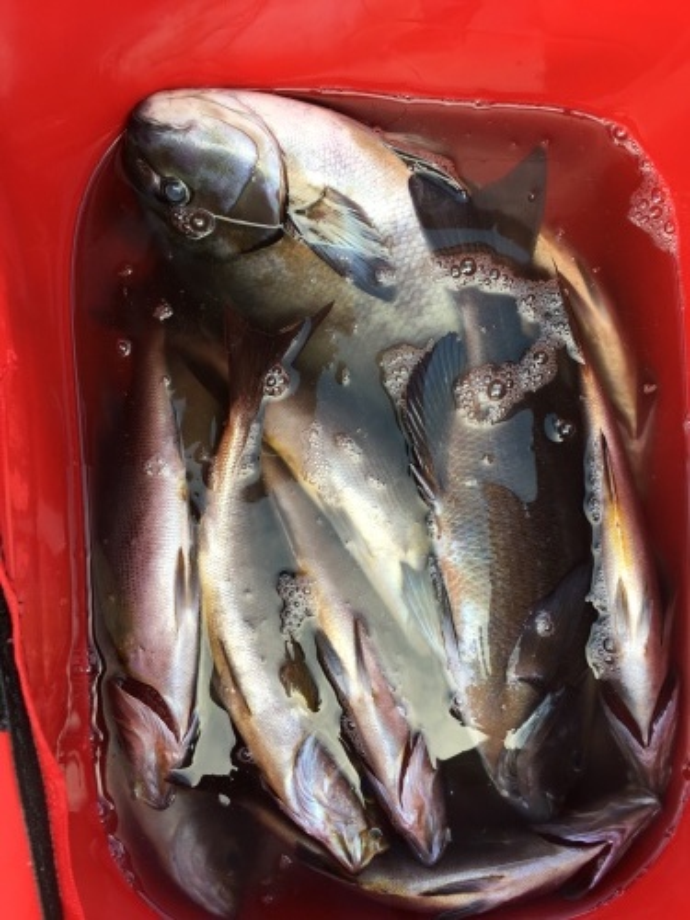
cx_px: 345
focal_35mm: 29
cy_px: 460
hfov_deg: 48.2
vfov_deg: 61.7
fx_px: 771
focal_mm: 4.15
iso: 25
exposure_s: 1/60
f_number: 2.2
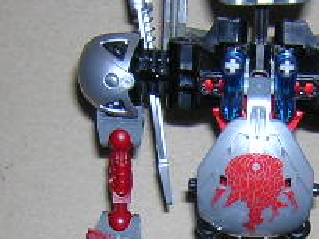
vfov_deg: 13.0
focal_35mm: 113
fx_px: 1041
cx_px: 263
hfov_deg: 17.3
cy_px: 233
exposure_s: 1/60.1
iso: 100
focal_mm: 4.7
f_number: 2.6
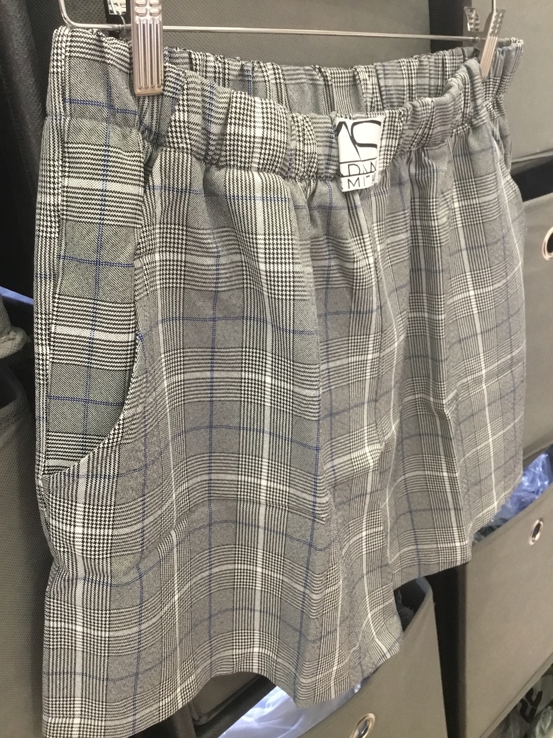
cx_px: 276
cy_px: 369
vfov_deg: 58.3
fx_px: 660
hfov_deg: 45.4
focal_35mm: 31
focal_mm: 3.3
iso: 200
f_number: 2.4
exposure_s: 1/33
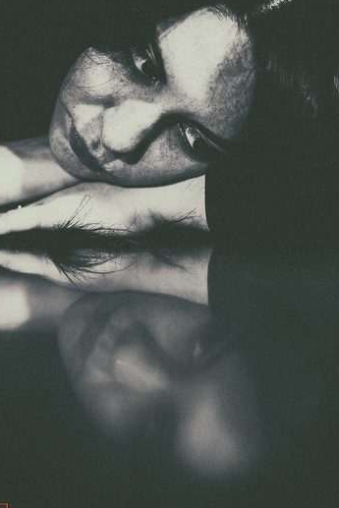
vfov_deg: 23.4
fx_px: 1228
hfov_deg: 15.7
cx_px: 153
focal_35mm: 87
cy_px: 244
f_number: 2.2
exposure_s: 1/200
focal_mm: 50
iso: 400
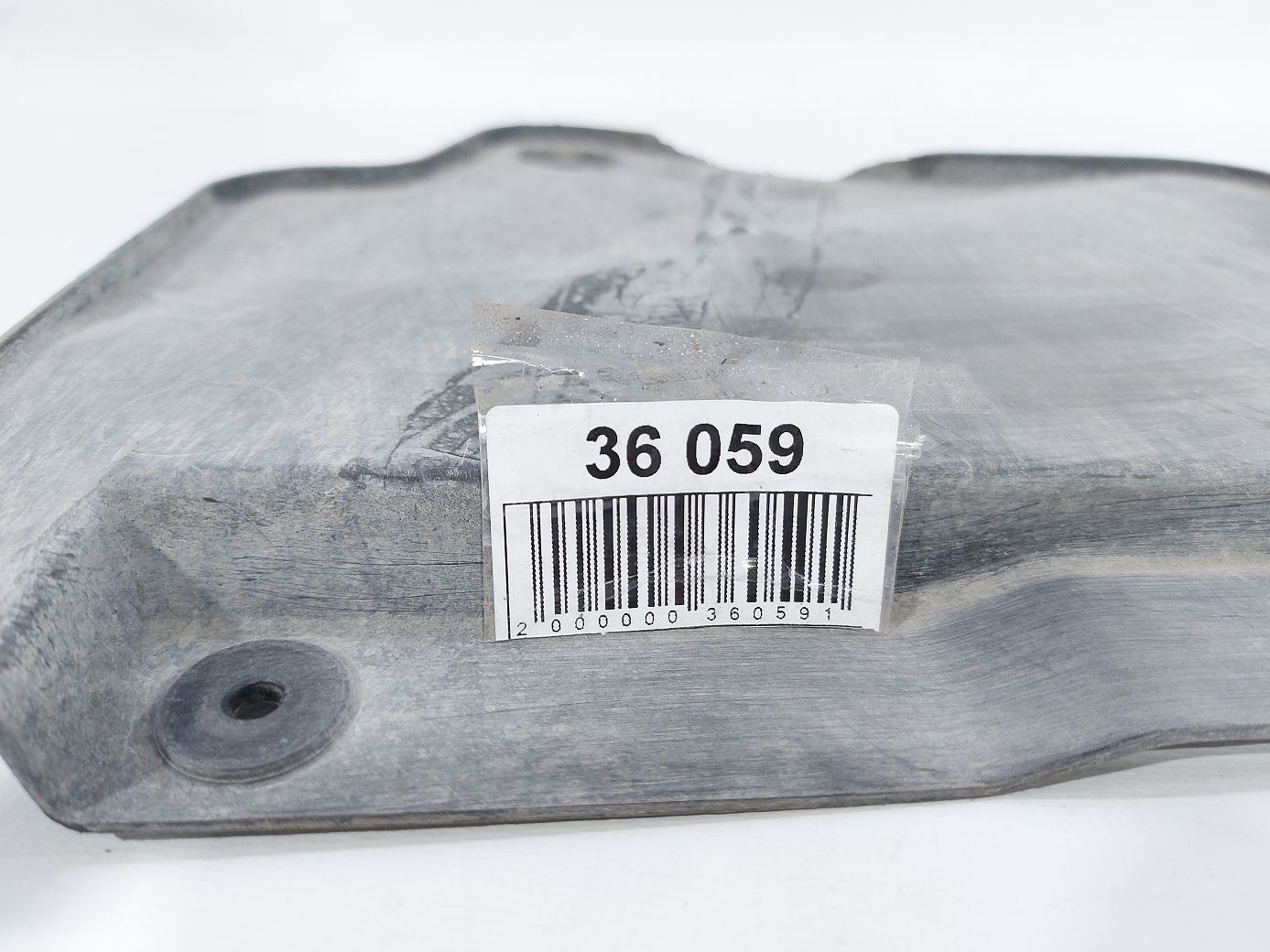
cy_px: 476
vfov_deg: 56.8
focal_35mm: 24
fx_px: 880
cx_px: 635
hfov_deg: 71.6
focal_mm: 5.23
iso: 80
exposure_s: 1/50
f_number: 1.8
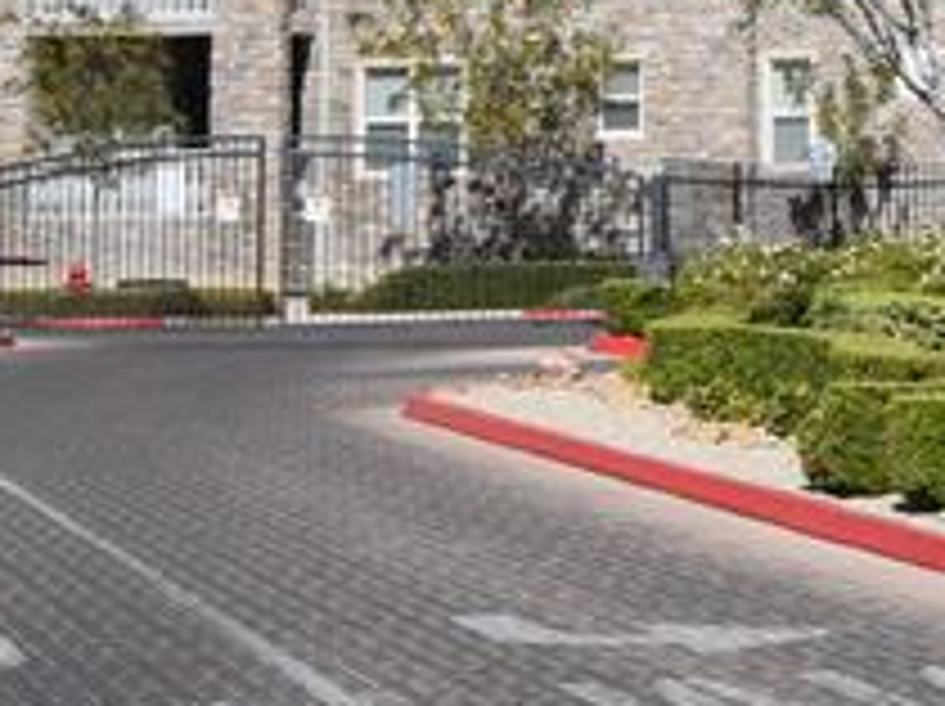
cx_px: 1134
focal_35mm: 165
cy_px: 13
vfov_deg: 8.9
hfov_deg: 11.7
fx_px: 4499
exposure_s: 1/400
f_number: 10
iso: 200
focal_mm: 20
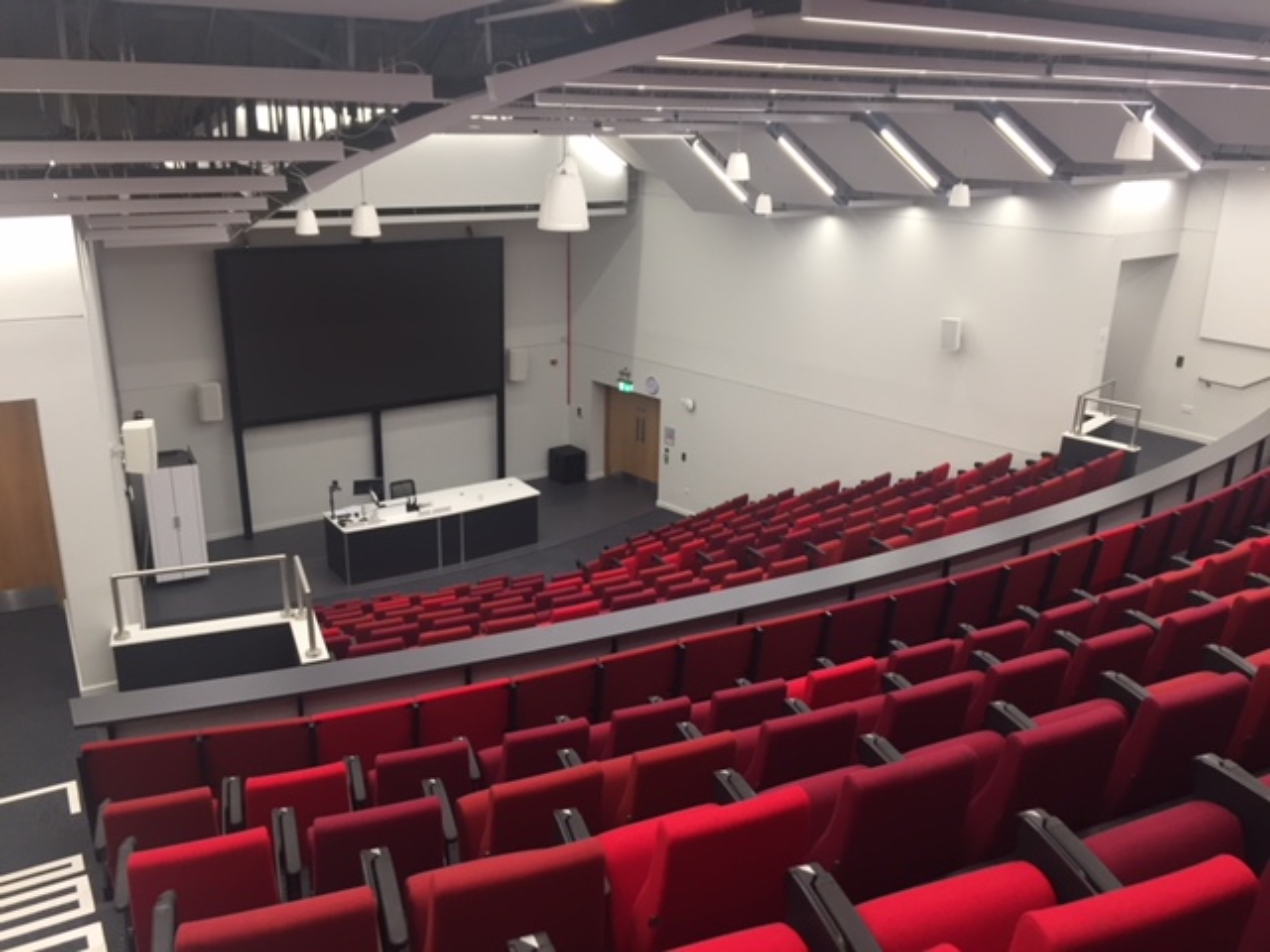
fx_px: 1064
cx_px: 635
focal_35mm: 29
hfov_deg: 61.7
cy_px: 476
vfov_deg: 48.2
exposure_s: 1/33
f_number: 2.2
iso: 40
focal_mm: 4.15
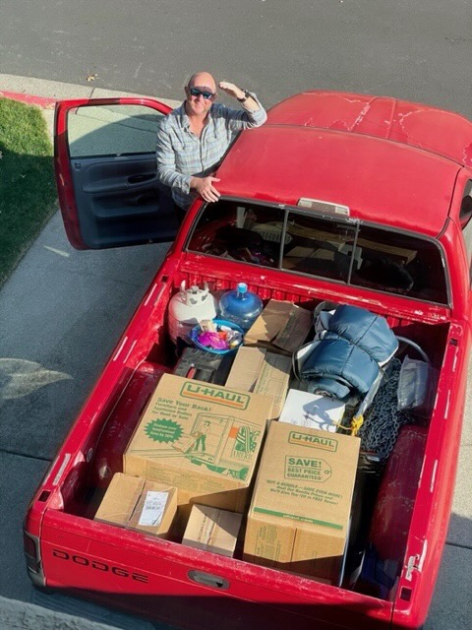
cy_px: 315
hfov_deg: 28.0
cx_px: 236
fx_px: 945
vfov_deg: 36.8
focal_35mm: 52
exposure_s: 1/558
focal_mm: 6
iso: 25
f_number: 2
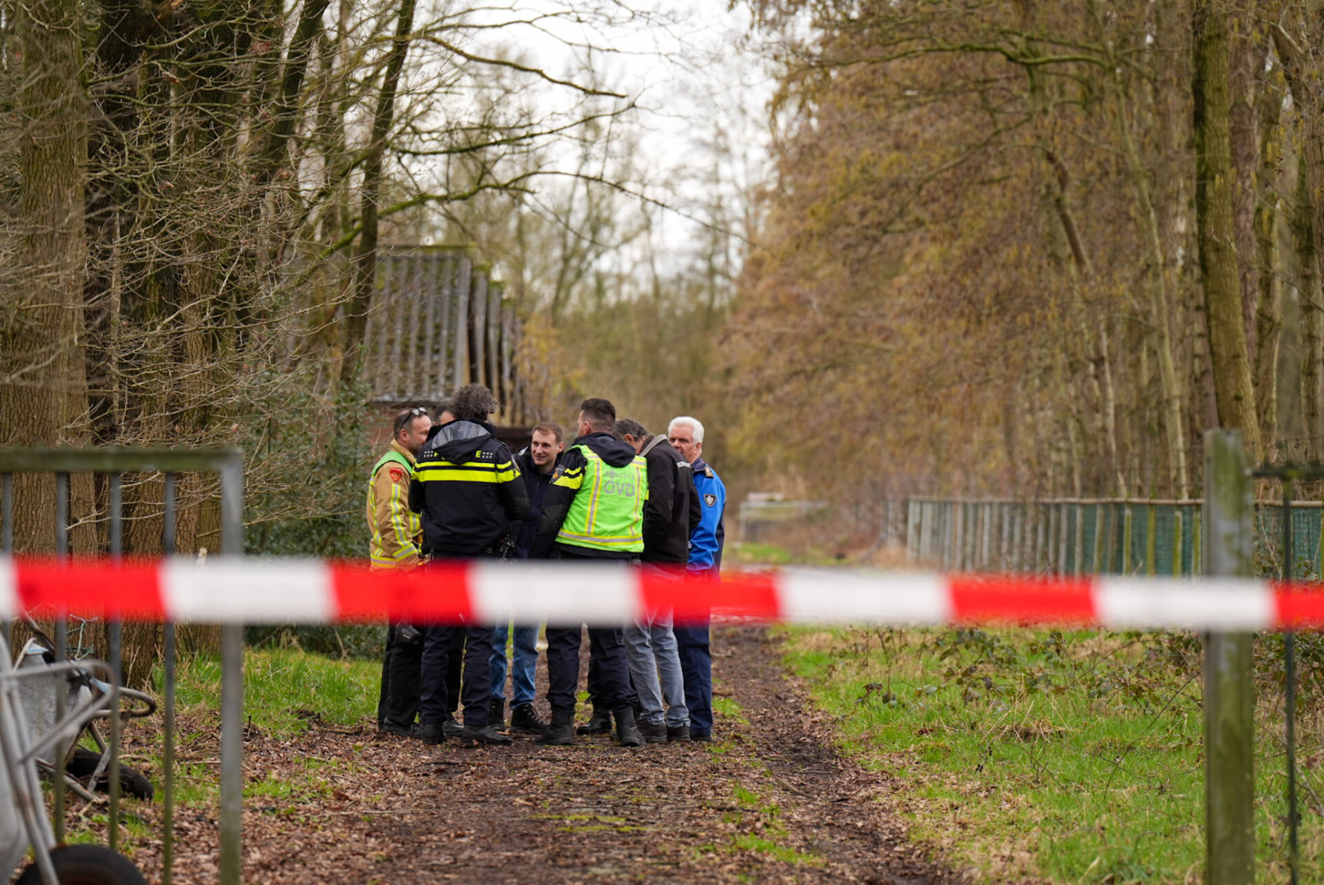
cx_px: 662
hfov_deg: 10.3
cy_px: 442
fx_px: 7360
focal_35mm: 200
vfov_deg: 6.9
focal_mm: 200
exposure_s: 1/400
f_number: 4
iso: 320
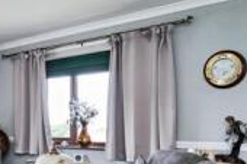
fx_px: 370
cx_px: -27
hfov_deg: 32.3
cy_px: 133
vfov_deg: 24.6
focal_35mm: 54
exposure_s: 1/20
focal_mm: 14
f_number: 8
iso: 200
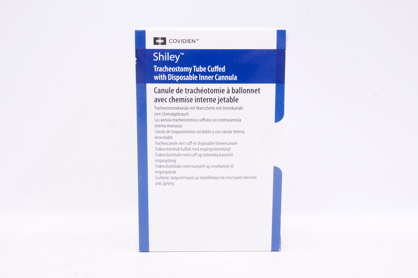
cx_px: 209
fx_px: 557
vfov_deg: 28.0
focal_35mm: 48
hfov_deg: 41.2
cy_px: 139
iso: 800
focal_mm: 32
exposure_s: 1/20
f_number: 13
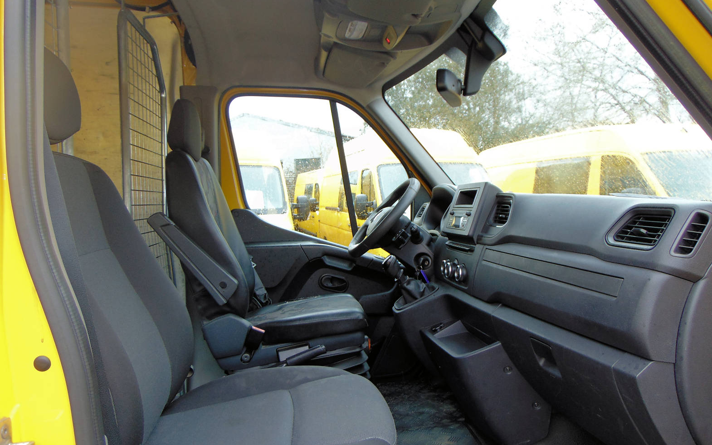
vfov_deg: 45.9
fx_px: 524
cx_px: 352
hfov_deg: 68.4
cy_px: 249
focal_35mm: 27
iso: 80
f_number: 3
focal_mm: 4.5
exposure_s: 1/80
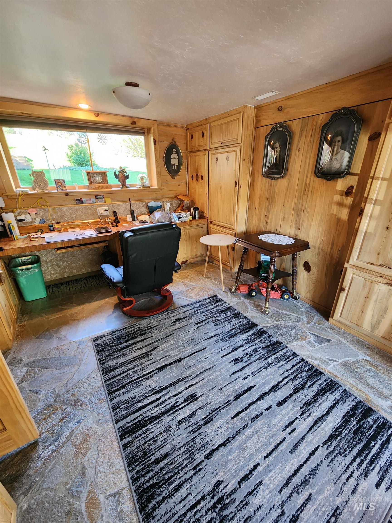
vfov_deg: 106.2
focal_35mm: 13
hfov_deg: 89.9
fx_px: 196
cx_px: 196
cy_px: 262
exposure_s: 1/30
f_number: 2.2
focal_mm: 2.2
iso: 320
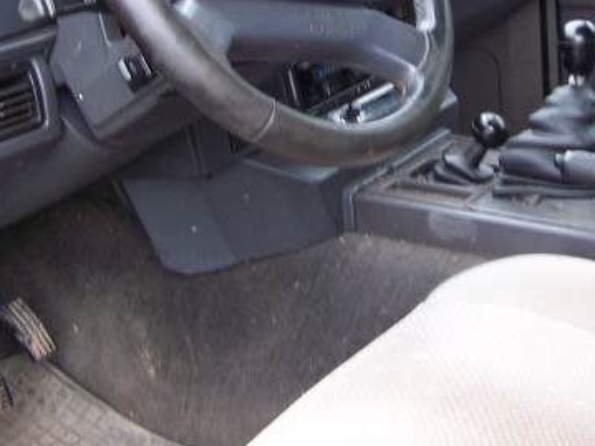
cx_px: 414
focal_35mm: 77
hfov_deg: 25.2
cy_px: 25
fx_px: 1323
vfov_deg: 18.7
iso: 125
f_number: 2.8
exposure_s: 1/30
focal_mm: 5.85
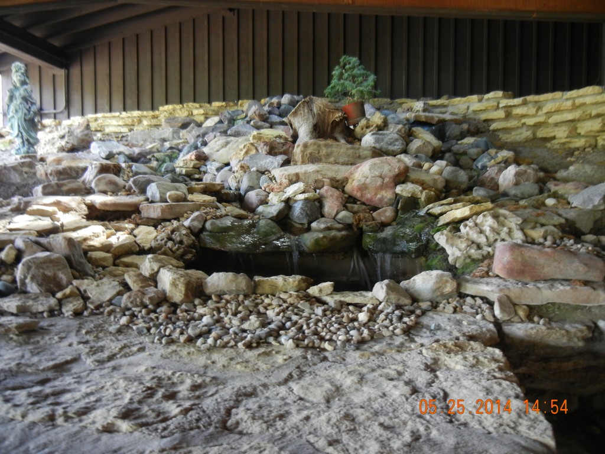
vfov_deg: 46.8
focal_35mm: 30
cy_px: 227
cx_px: 302
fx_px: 524
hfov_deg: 60.0
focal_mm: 5.4
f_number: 3.5
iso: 400
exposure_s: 1/17.2
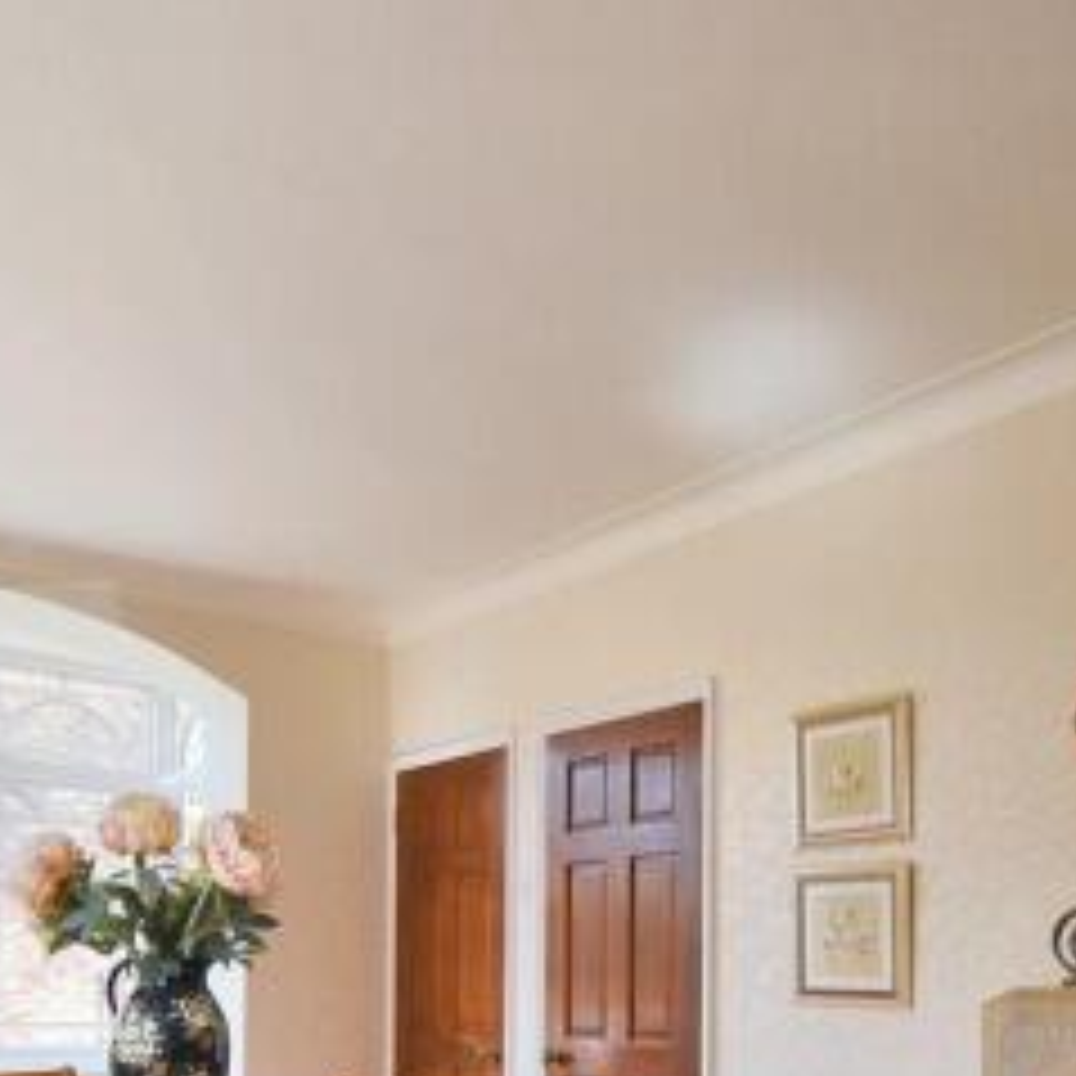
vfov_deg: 43.2
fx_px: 1231
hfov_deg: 47.2
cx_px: 497
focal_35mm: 35
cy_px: 966
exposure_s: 1/100
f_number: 5
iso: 100
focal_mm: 10
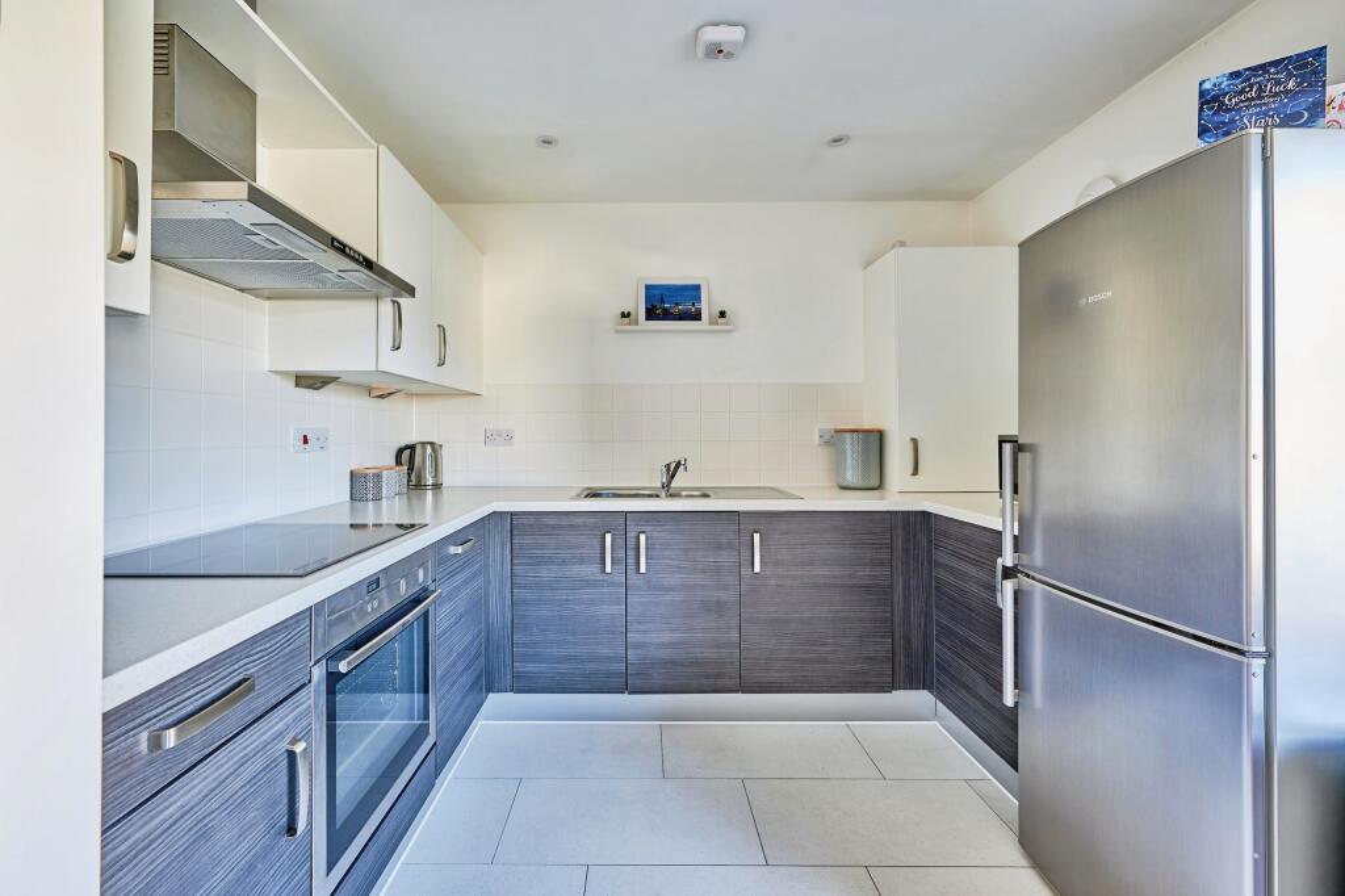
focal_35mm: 14
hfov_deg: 104.3
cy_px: 448
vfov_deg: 81.2
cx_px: 672
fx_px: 523
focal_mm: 14
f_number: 8
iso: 100
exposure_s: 1/2
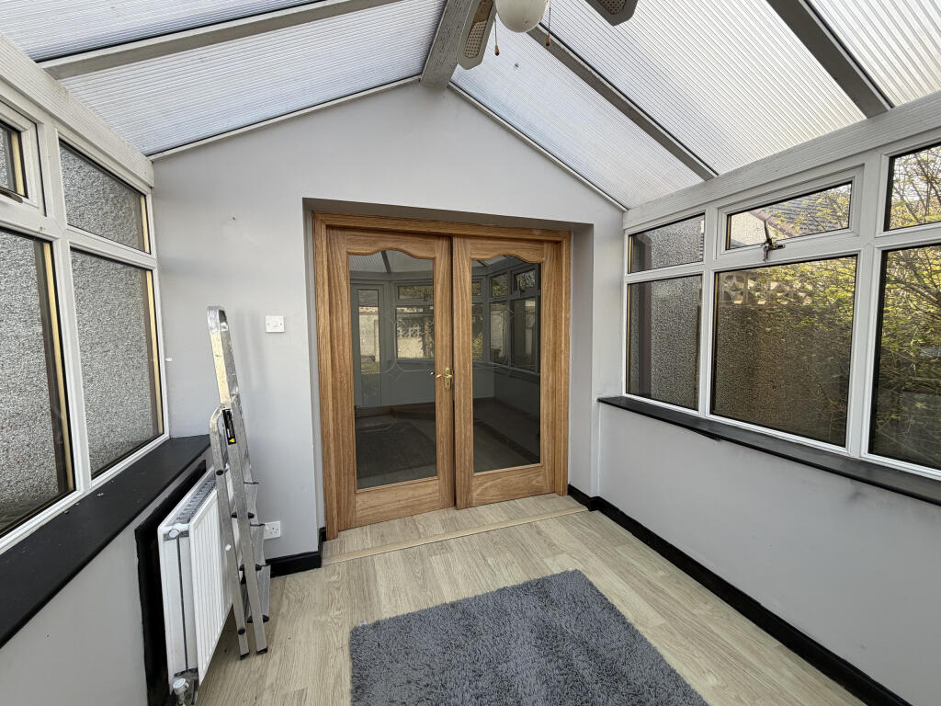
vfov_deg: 85.7
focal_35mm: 14
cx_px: 470
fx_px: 381
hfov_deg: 102.1
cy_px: 353
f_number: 2.2
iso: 40
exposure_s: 1/164
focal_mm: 2.22
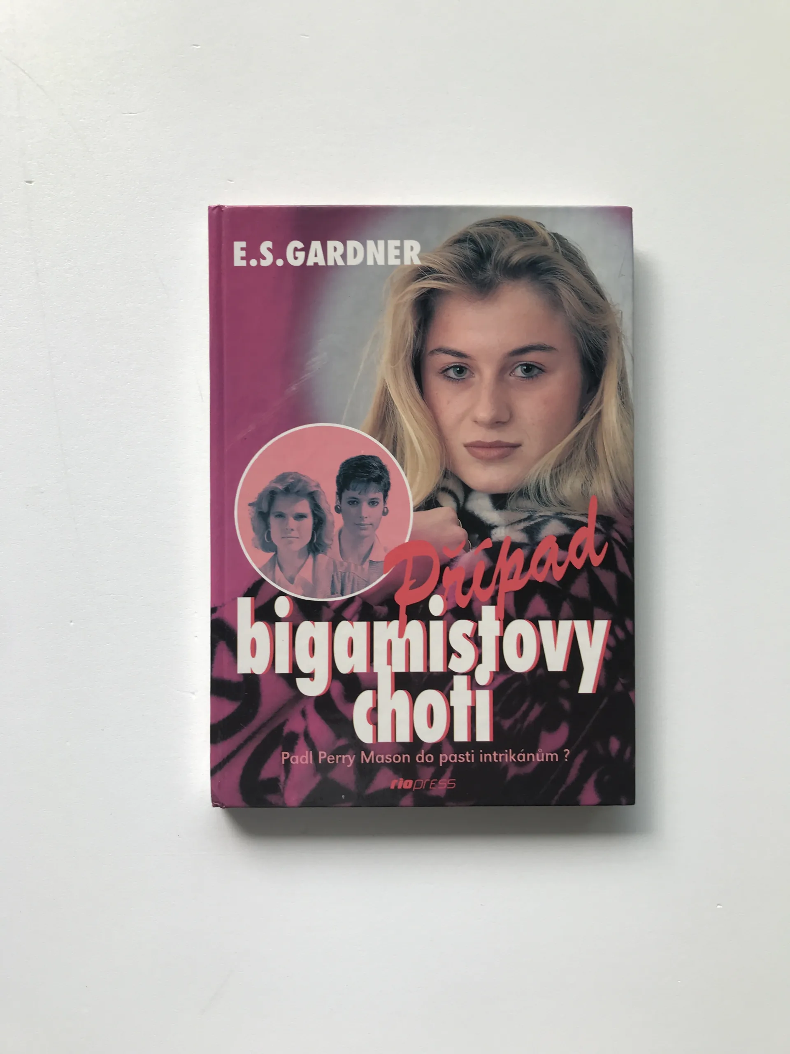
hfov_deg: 49.7
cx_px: 395
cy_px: 527
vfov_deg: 63.4
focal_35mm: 28
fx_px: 852
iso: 20
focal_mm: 3.99
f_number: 1.8
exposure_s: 1/182
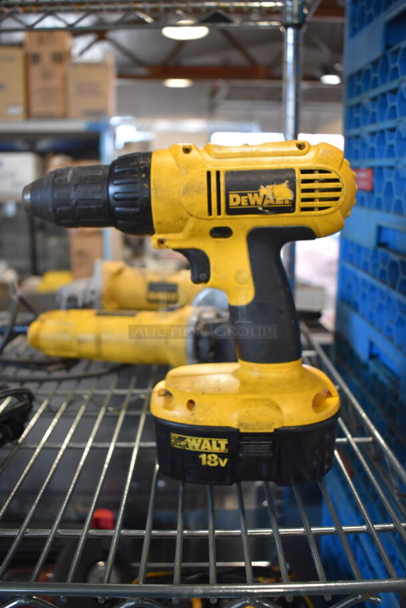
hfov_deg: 40.0
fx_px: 557
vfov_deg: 57.2
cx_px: 203
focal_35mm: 33
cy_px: 304
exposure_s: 1/125
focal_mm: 22
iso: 1400
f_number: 3.8
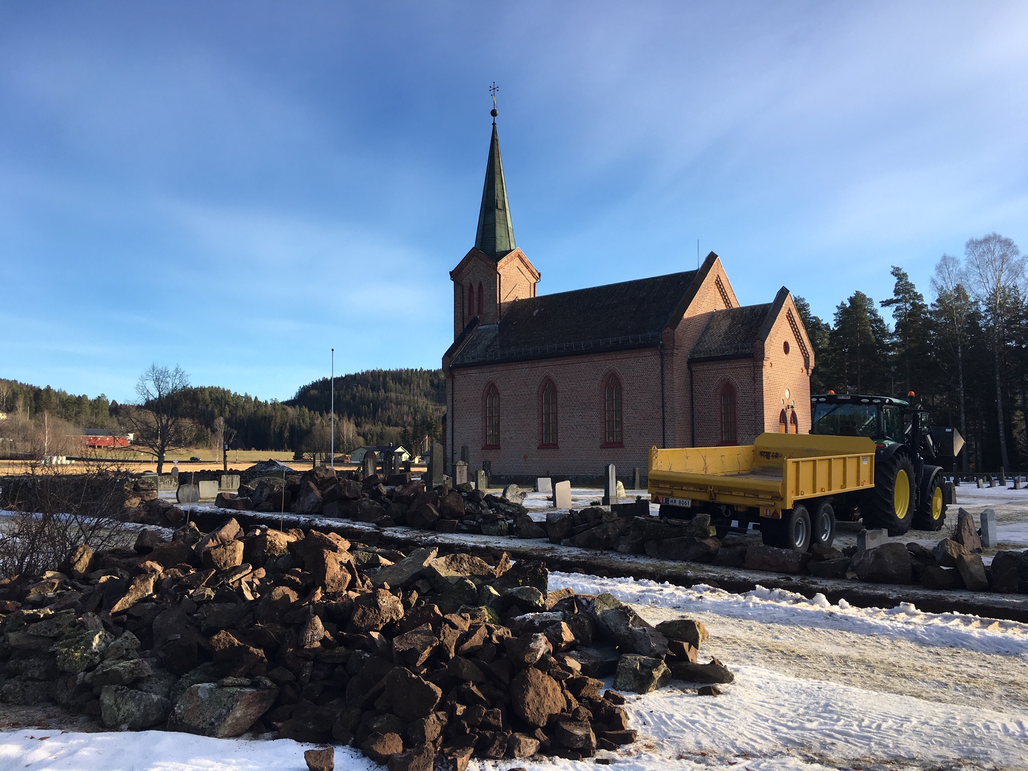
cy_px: 386
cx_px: 514
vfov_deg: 48.2
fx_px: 861
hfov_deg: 61.7
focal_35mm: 29
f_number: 2.2
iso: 25
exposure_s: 1/686
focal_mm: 4.15
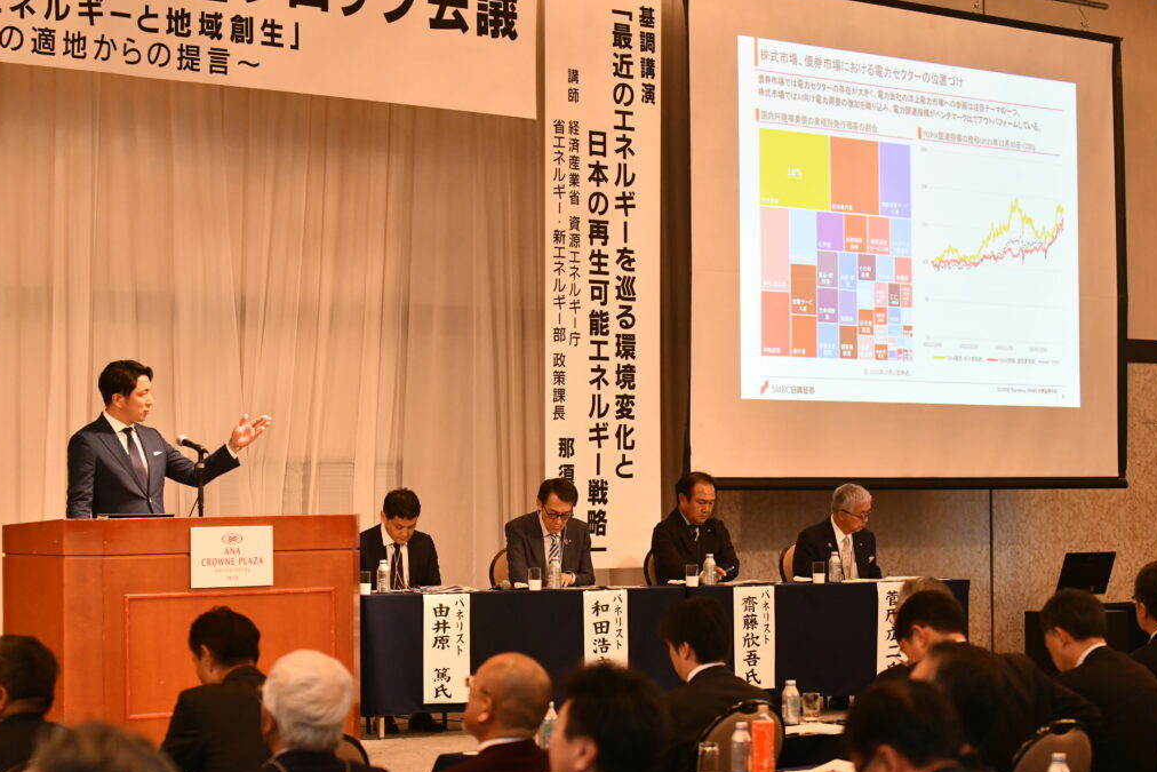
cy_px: 412
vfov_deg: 16.5
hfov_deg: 24.5
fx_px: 2668
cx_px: 559
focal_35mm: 83
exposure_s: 1/200
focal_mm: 70
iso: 3200
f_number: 3.5
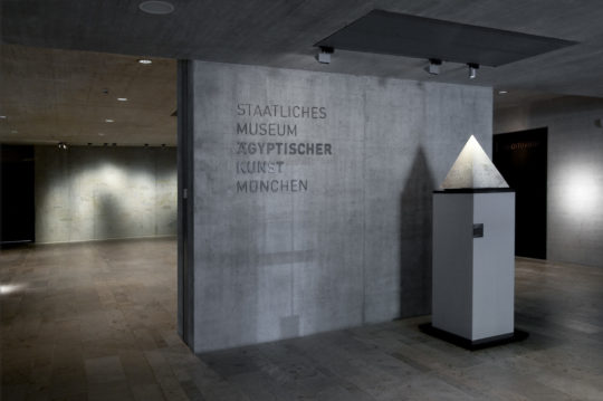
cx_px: 302
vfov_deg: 45.6
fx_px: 477
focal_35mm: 28
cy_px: 200
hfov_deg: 64.6
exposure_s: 1.3
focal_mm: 19
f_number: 22
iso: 200
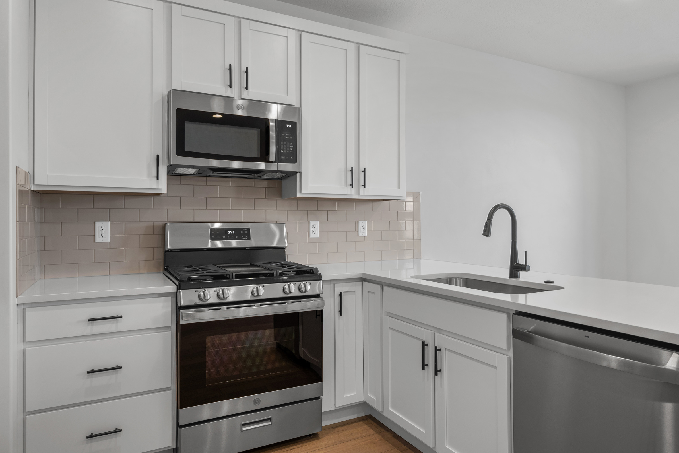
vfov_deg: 56.1
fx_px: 425
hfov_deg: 77.2
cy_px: 220
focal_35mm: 23
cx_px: 355
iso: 500
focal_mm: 21.5
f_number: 8
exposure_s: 1/8
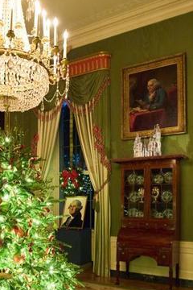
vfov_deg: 50.6
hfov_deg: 35.1
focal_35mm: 37
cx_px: 47
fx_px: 298
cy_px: 201
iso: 3200
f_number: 2.8
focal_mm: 16
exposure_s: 1/125
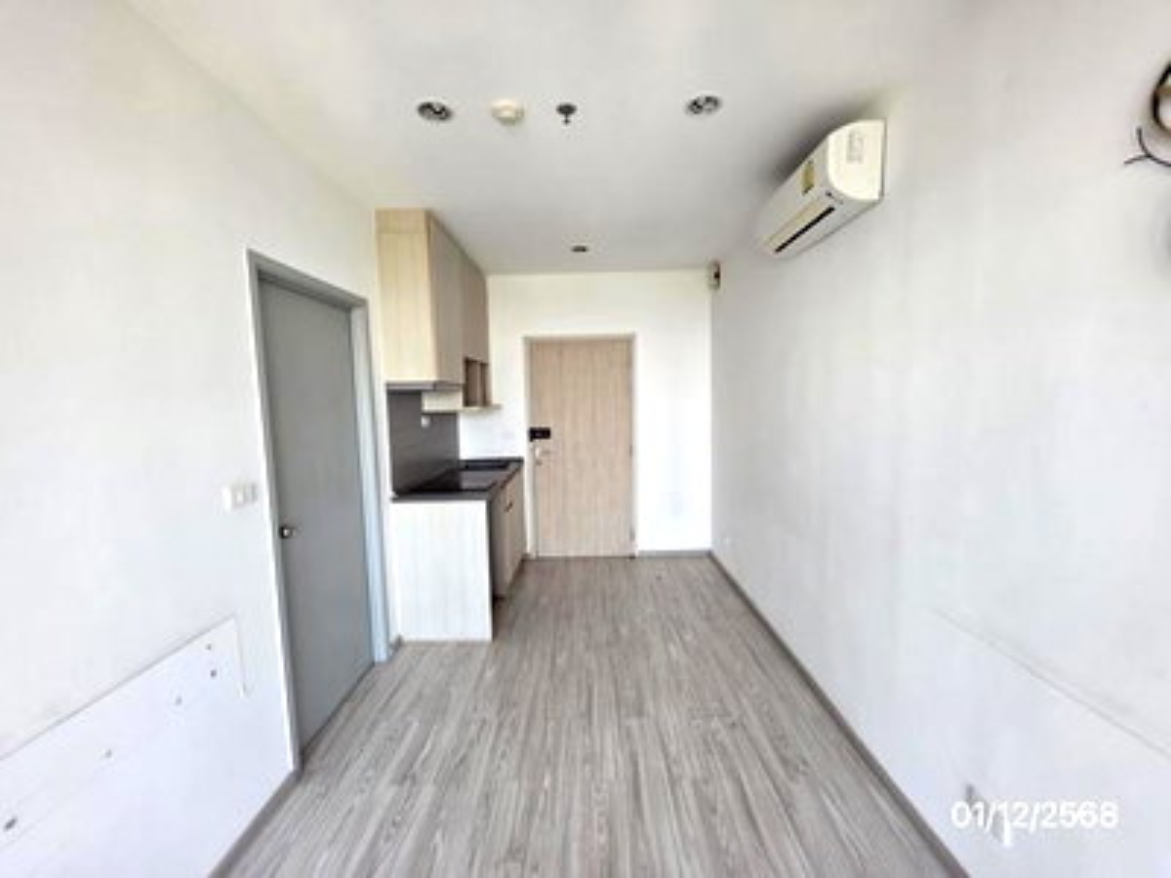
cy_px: 439
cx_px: 586
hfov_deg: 106.2
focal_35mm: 13
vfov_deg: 89.9
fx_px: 440
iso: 160
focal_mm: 2.2
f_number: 1.9
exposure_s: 1/100
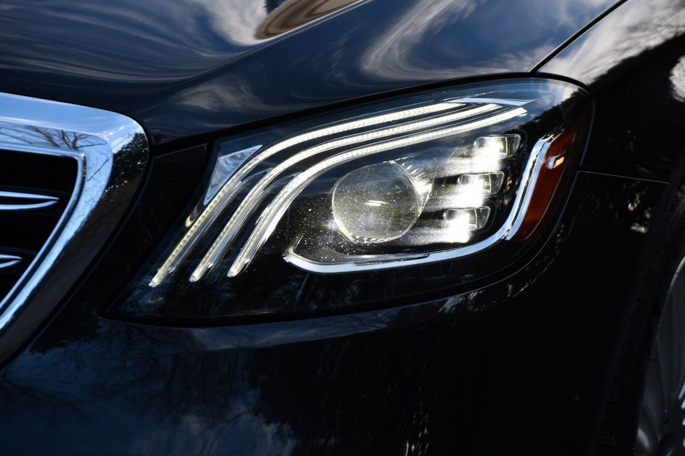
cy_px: 228
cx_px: 342
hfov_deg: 11.0
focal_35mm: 187
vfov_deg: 7.3
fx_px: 3557
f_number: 5.6
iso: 200
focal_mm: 125
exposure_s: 1/250
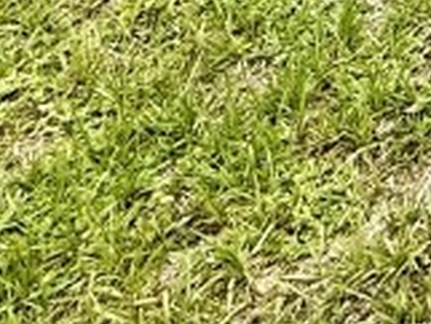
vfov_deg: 11.2
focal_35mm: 89
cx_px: 1007
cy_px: -624
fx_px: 1109
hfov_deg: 14.8
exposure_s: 1/644
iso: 64
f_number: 2.2
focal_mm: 2.22
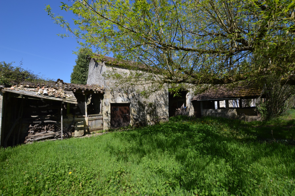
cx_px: 148
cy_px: 98
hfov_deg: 100.4
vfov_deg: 77.2
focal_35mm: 15
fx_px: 123
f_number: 7.1
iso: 100
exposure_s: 1/200
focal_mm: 10
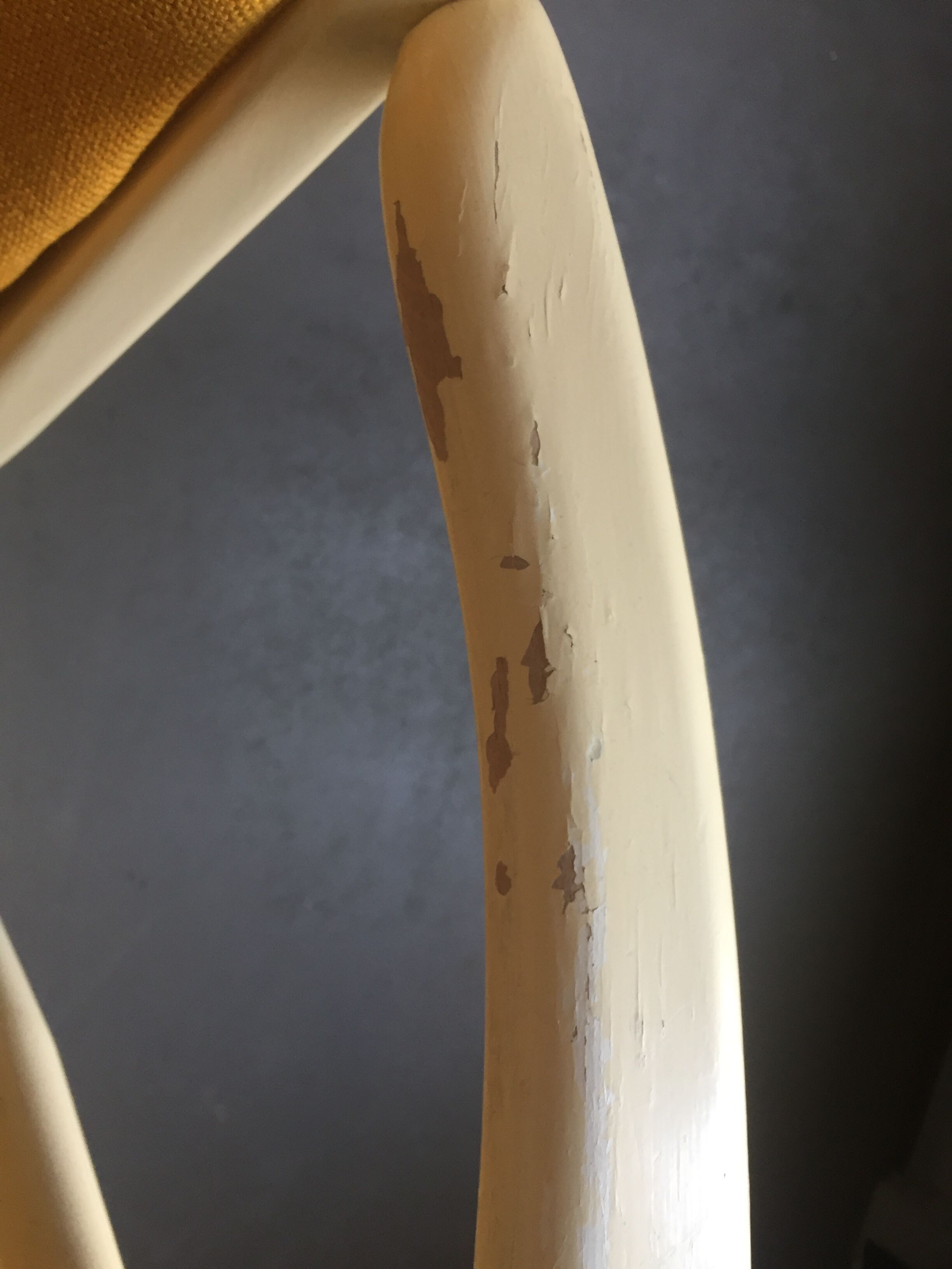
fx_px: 1063
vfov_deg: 61.7
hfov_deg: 48.2
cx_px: 476
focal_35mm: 29
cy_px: 634
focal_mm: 4.15
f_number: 2.2
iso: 100
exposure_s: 1/33
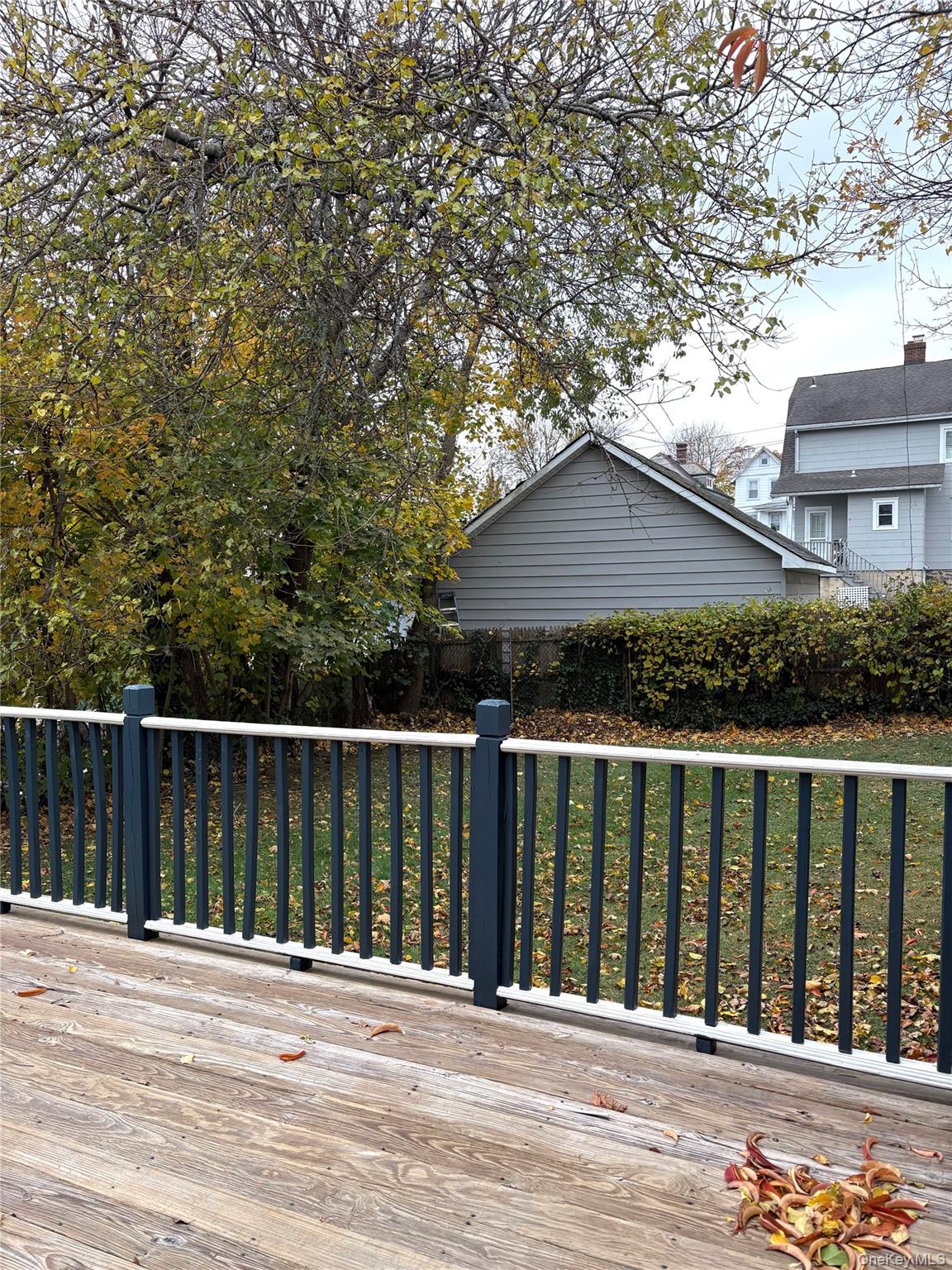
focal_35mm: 26
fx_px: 953
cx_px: 476
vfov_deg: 67.3
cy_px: 635
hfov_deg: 53.1
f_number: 1.6
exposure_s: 1/323
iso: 64
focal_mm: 5.96
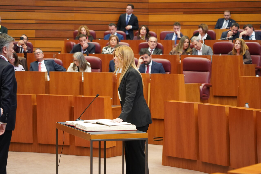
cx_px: 130
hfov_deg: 19.8
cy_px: 87
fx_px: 747
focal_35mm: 103
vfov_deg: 13.3
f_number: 4
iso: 6400
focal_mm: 103
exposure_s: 1/320
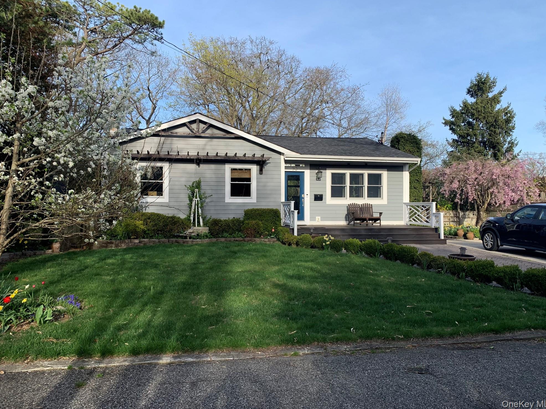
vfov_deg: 51.3
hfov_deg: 65.3
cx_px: 275
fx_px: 426
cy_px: 198
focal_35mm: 27
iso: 25
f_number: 1.8
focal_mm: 4.25
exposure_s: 1/1266
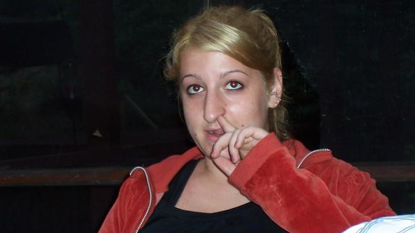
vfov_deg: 9.9
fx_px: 1343
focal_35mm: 122
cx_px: 206
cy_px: 112
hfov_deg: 17.6
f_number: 4.8
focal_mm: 16.8
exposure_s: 1/90
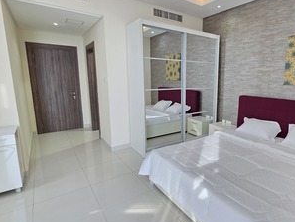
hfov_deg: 79.6
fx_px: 171
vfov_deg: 66.0
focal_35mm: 20
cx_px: 191
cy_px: 112
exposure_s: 1/100
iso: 200
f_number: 1.9
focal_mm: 2.2
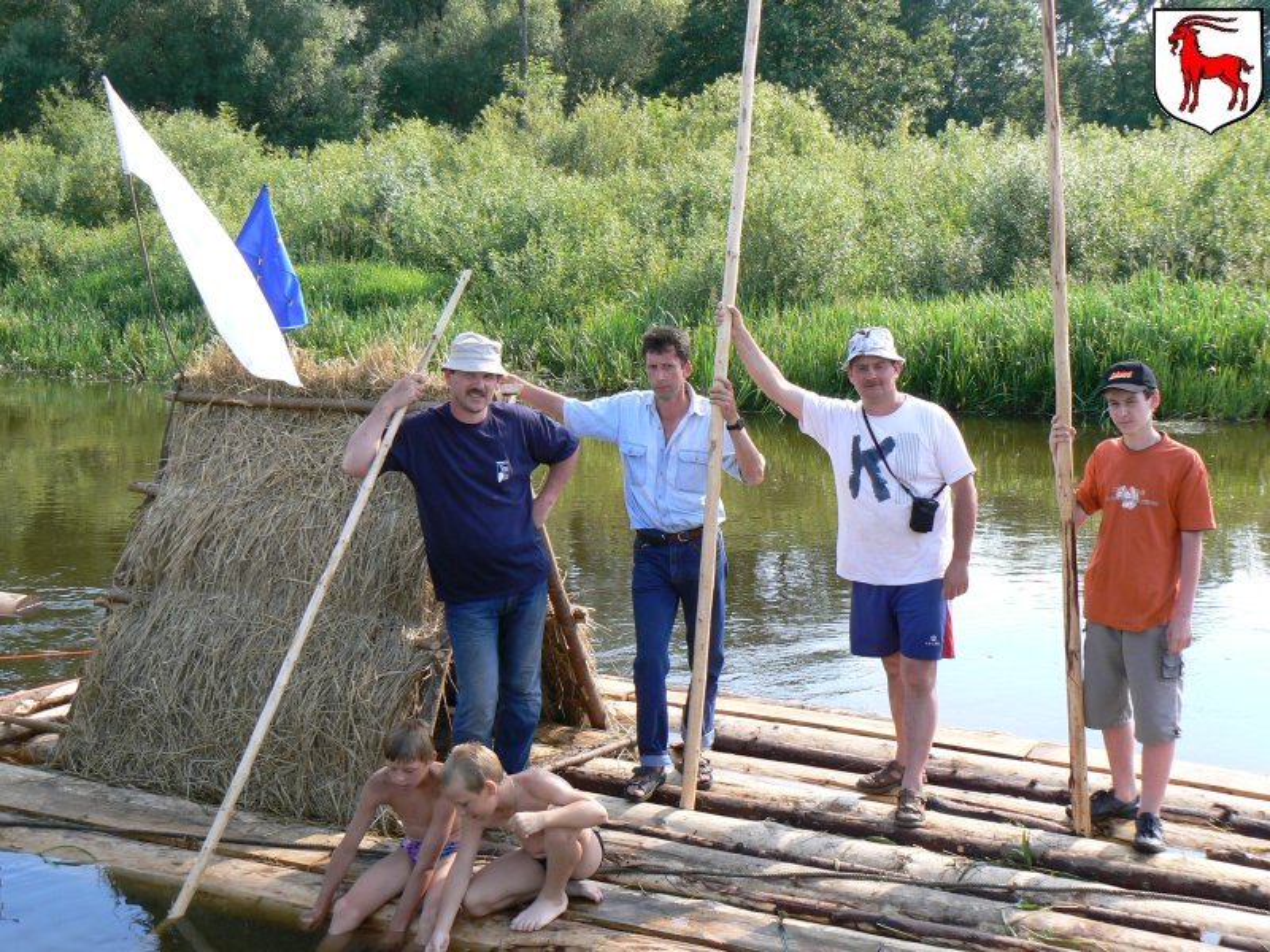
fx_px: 1761
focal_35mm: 48
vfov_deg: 30.3
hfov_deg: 39.7
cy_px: 476
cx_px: 635
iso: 80
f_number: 5.6
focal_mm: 8
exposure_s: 1/160
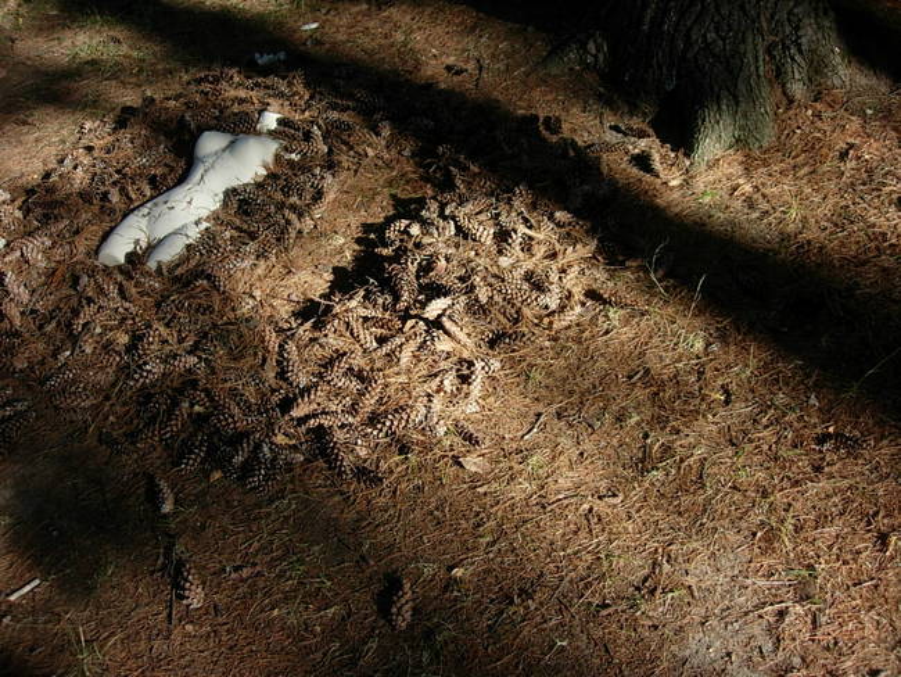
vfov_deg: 37.7
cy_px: 338
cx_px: 450
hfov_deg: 49.0
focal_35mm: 38
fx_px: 989
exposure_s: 1/443
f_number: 2.8
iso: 64
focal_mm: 7.8
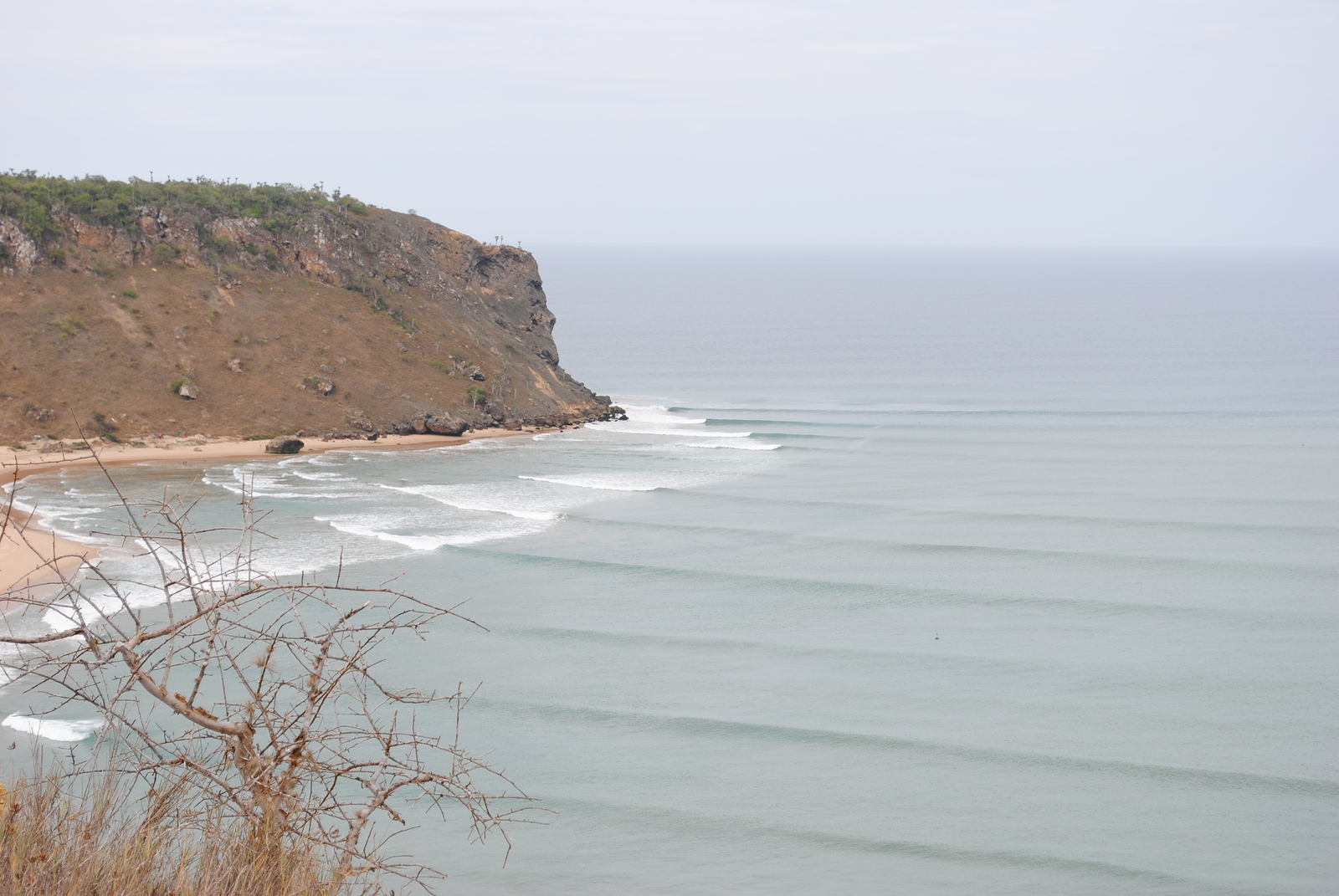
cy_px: 448
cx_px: 670
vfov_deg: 16.6
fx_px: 3072
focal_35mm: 82
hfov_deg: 24.6
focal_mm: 55
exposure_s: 1/250
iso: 100
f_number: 8
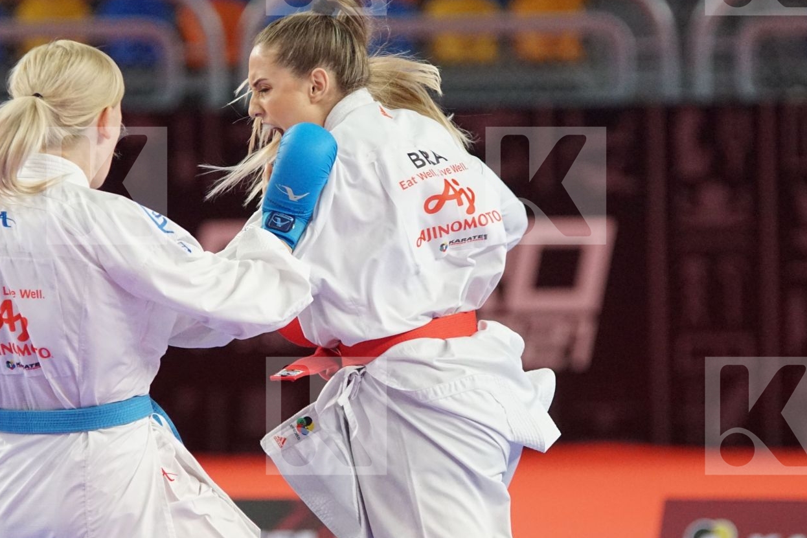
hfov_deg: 6.3
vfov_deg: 4.2
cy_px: 186
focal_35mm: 325
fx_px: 7286
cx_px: 326
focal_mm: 150
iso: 3200
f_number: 2.8
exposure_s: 1/1600
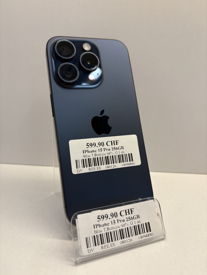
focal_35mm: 26
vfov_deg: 67.3
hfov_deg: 53.1
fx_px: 207
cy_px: 138
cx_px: 104
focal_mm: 5.96
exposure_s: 1/100
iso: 80
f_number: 1.6
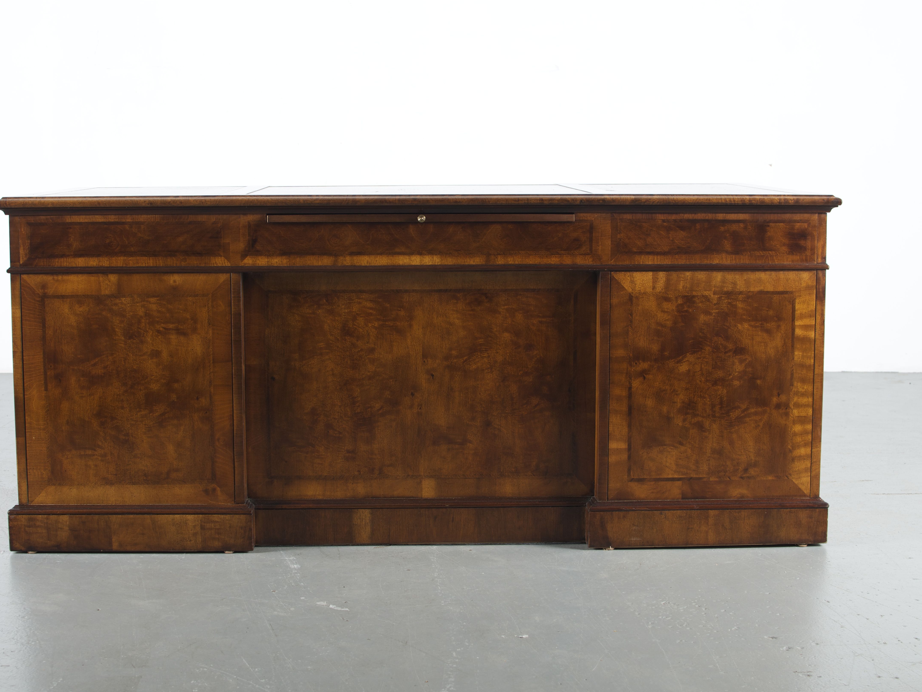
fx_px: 1533
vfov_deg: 25.4
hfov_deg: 33.5
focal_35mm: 58
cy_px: 346
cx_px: 429
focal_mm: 35
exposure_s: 1/125
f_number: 5
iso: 100
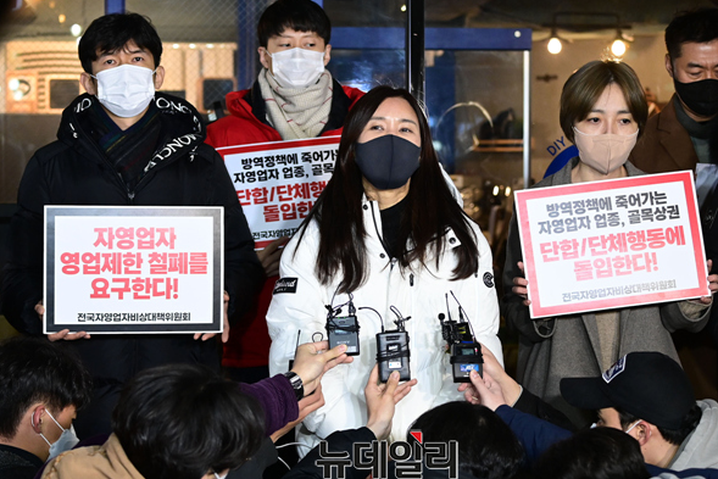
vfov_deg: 15.7
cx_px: 384
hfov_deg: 23.4
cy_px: 243
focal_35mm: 87
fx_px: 1735
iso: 5000
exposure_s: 1/125
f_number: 5
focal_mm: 80
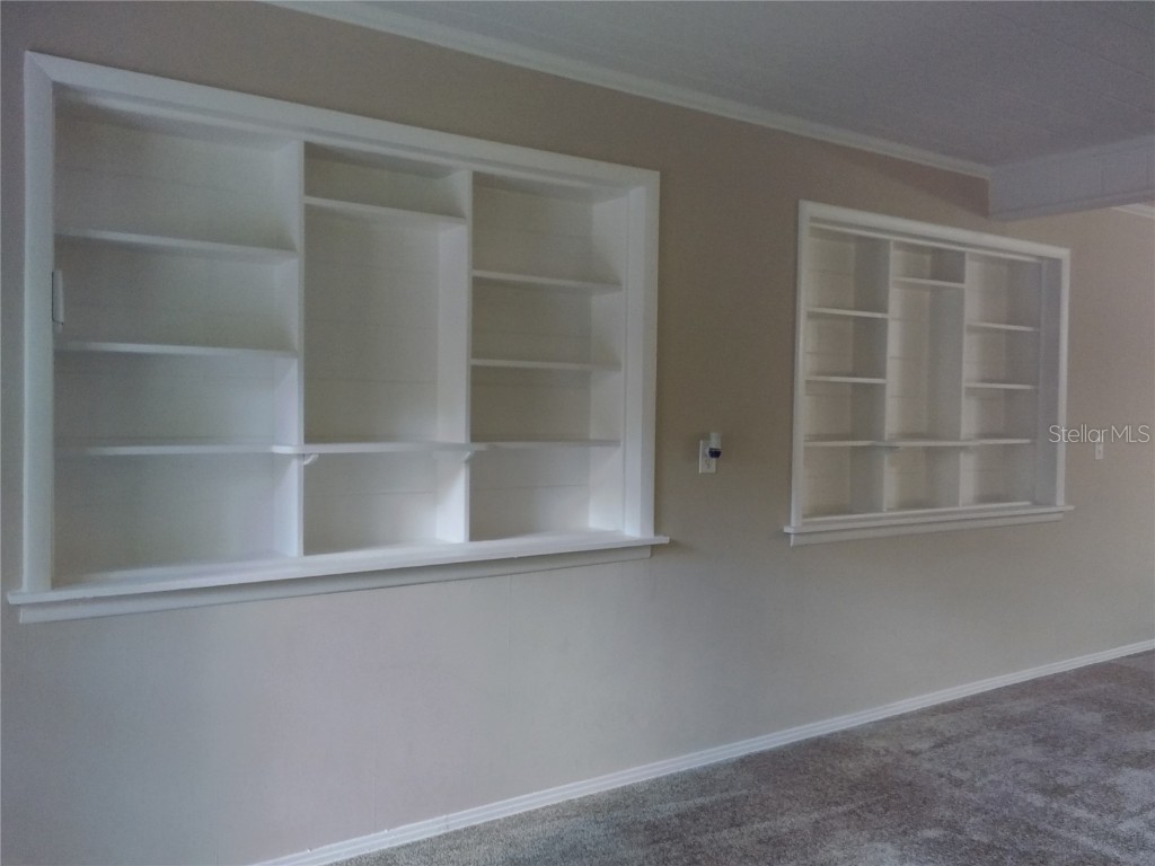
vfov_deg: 49.7
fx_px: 934
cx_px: 578
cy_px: 433
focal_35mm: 28
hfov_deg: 63.4
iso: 176
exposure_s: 1/30
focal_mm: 3.69
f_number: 2.65
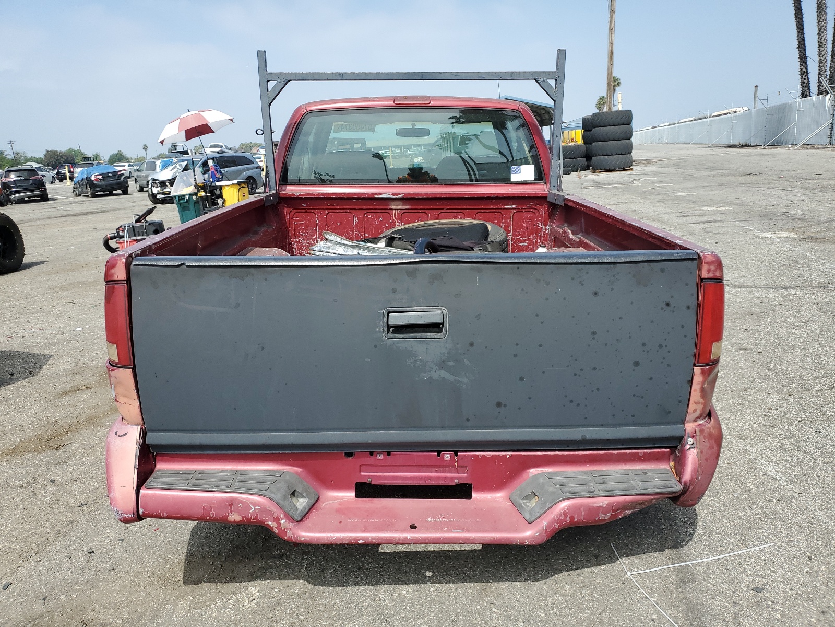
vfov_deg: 53.1
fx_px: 627
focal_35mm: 26
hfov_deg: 67.3
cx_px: 418
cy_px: 314
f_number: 1.5
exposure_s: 1/2500
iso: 50
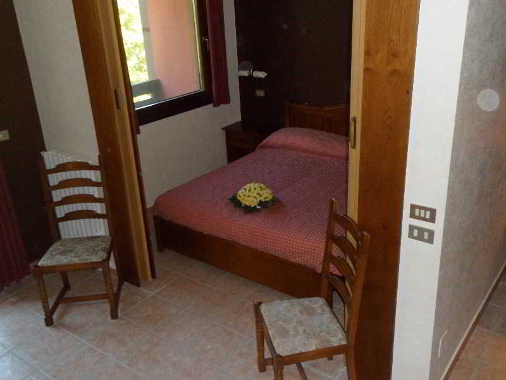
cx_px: 253
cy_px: 190
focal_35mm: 30
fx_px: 439
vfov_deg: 46.8
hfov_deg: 60.0
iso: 320
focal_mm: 5.7
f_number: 3.5
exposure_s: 1/45
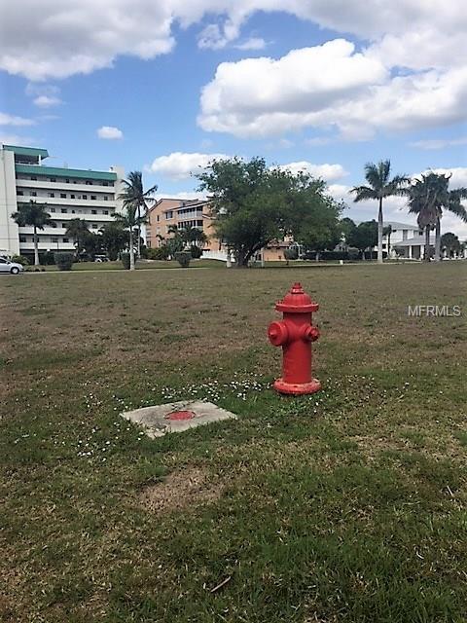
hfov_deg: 48.2
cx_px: 234
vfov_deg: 61.7
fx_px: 522
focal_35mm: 29
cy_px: 312
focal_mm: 4.15
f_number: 2.2
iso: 32
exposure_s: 1/1980
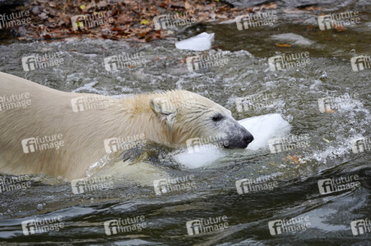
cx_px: 186
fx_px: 3336
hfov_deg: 6.4
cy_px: 123
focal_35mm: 324
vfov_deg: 4.2
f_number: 8
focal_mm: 324
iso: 1600
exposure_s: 1/800
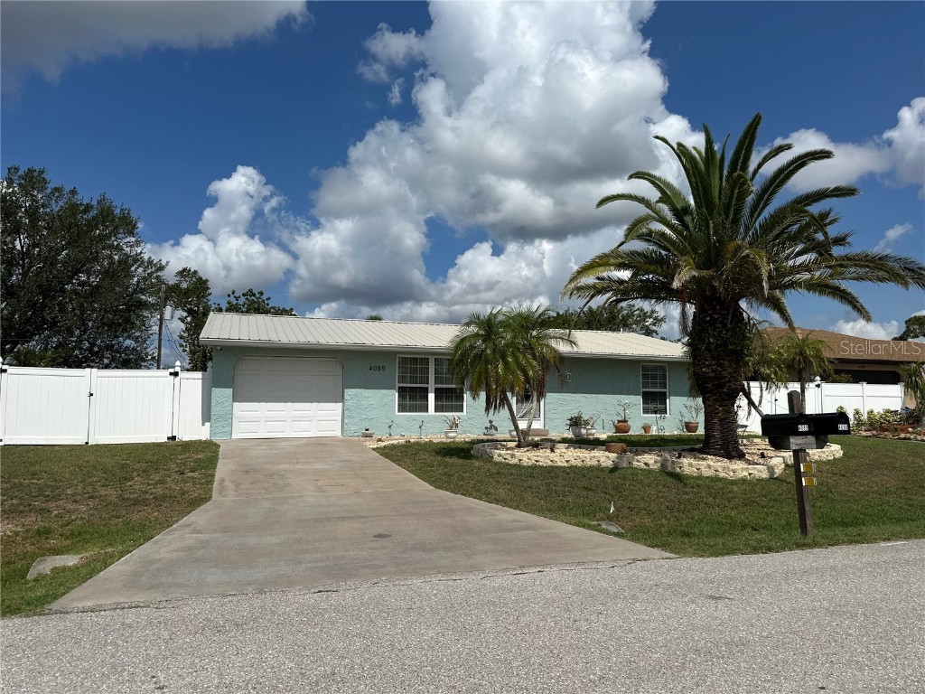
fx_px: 641
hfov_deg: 71.6
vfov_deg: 56.8
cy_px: 347
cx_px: 462
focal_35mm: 24
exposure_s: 1/12048
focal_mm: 6.86
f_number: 1.78
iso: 80
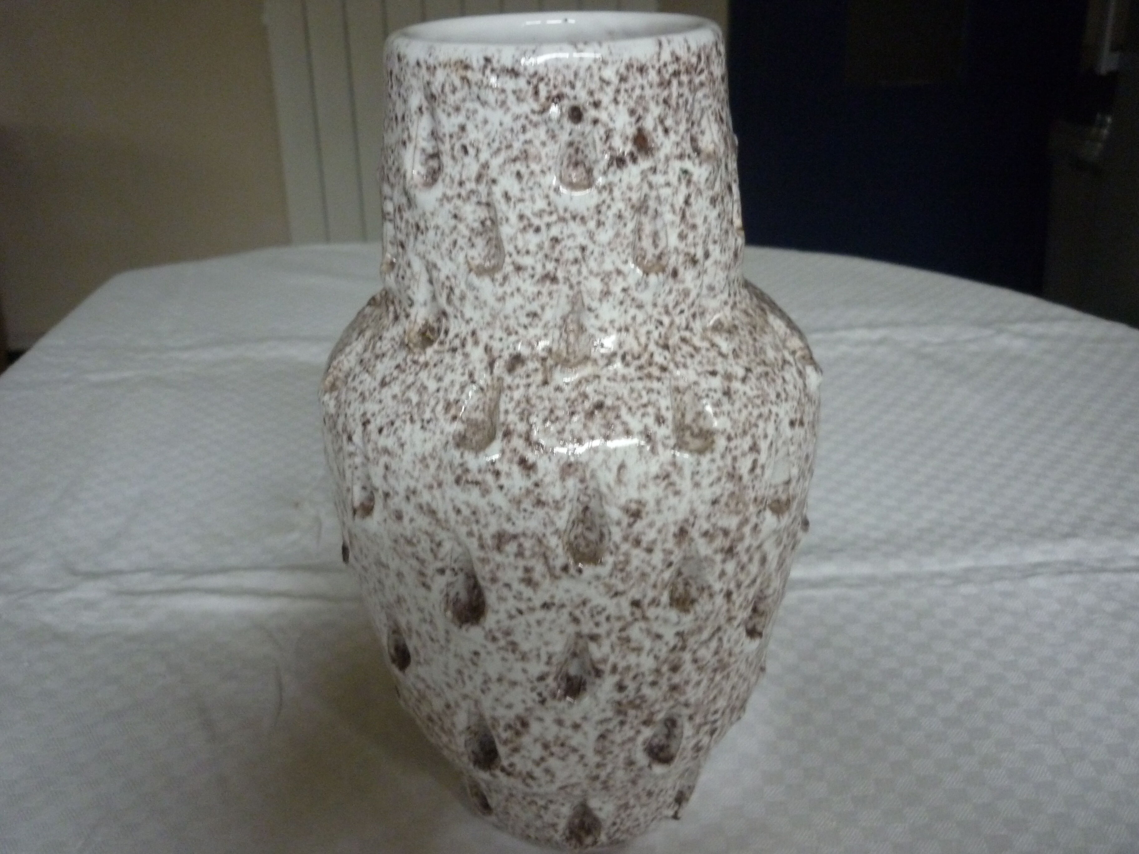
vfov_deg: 42.9
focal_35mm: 33
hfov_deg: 55.4
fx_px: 1086
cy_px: 427
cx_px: 570
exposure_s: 1/25
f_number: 2.8
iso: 400
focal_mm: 5.5
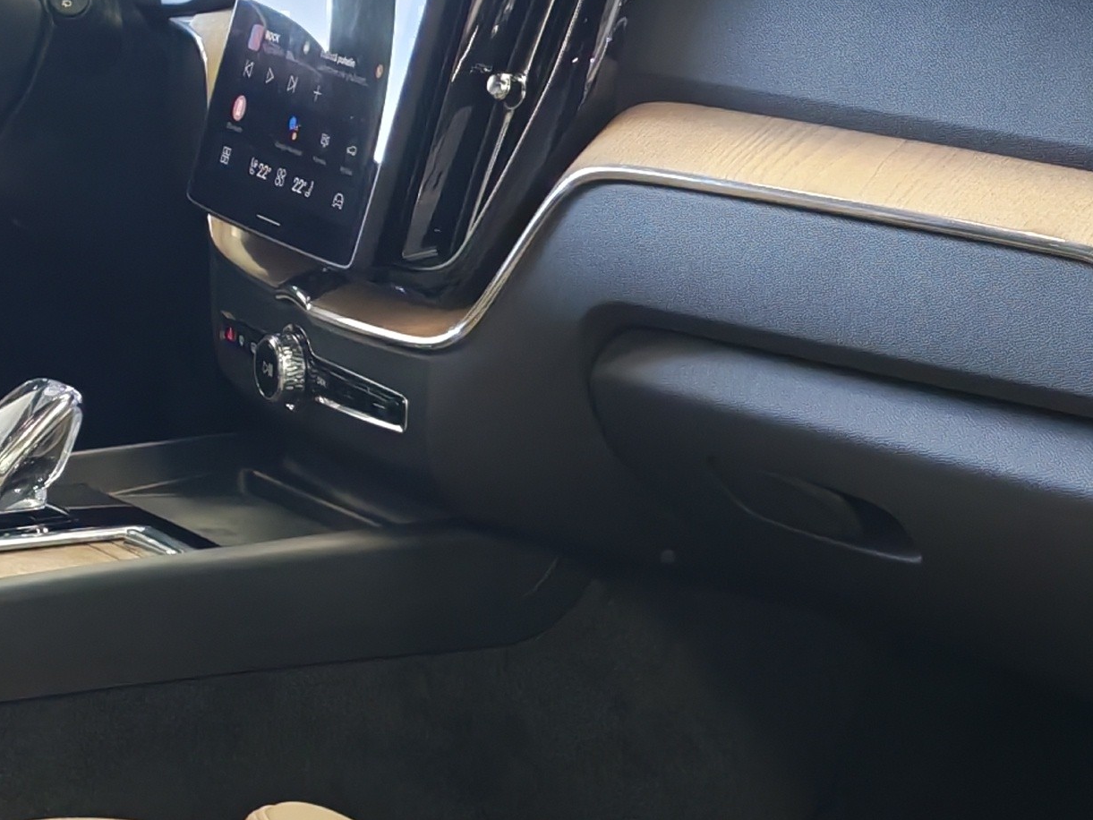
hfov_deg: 18.5
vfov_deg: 14.0
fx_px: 3284
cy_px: 821
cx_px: 1065
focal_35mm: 104
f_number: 1.9
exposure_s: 1/100
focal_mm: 6.12
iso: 475
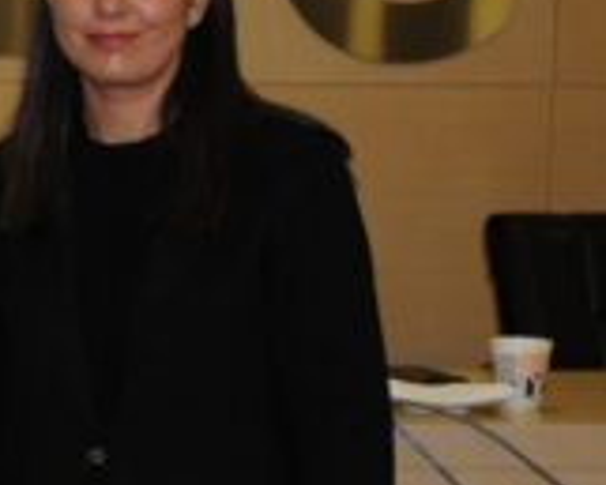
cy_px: 211
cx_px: -674
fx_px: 2405
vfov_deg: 11.5
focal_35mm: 134
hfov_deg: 12.4
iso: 640
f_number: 4.5
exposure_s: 1/60
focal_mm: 20
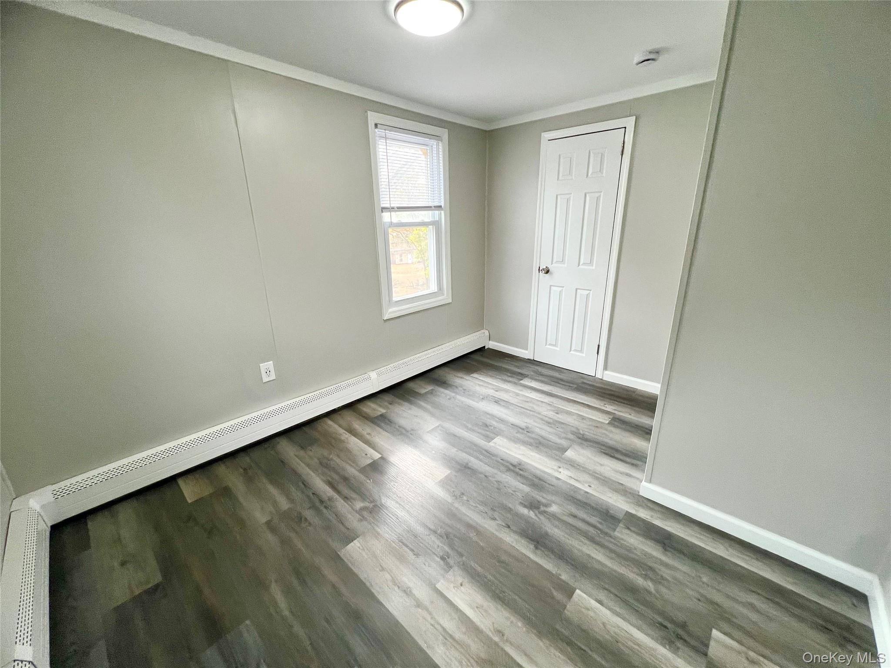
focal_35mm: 13
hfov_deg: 106.2
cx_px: 446
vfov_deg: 89.9
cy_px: 334
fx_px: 335
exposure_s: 1/120
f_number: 1.8
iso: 160
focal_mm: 1.57
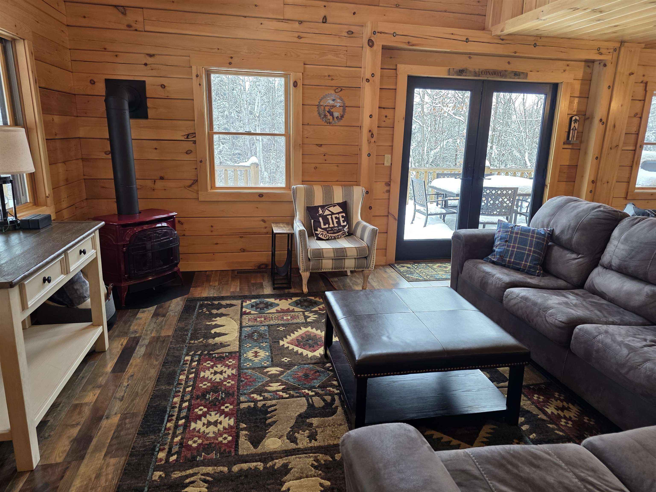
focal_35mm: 23
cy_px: 246
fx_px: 436
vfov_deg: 58.9
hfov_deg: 73.9
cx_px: 328
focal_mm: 6.3
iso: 160
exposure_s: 1/120
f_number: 1.7
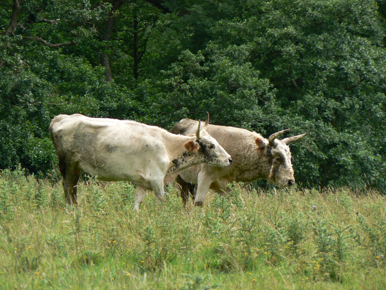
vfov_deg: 3.4
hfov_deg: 4.6
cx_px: 193
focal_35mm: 432
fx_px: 4817
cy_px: 145
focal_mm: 72
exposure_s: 1/160
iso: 80
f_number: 5.6
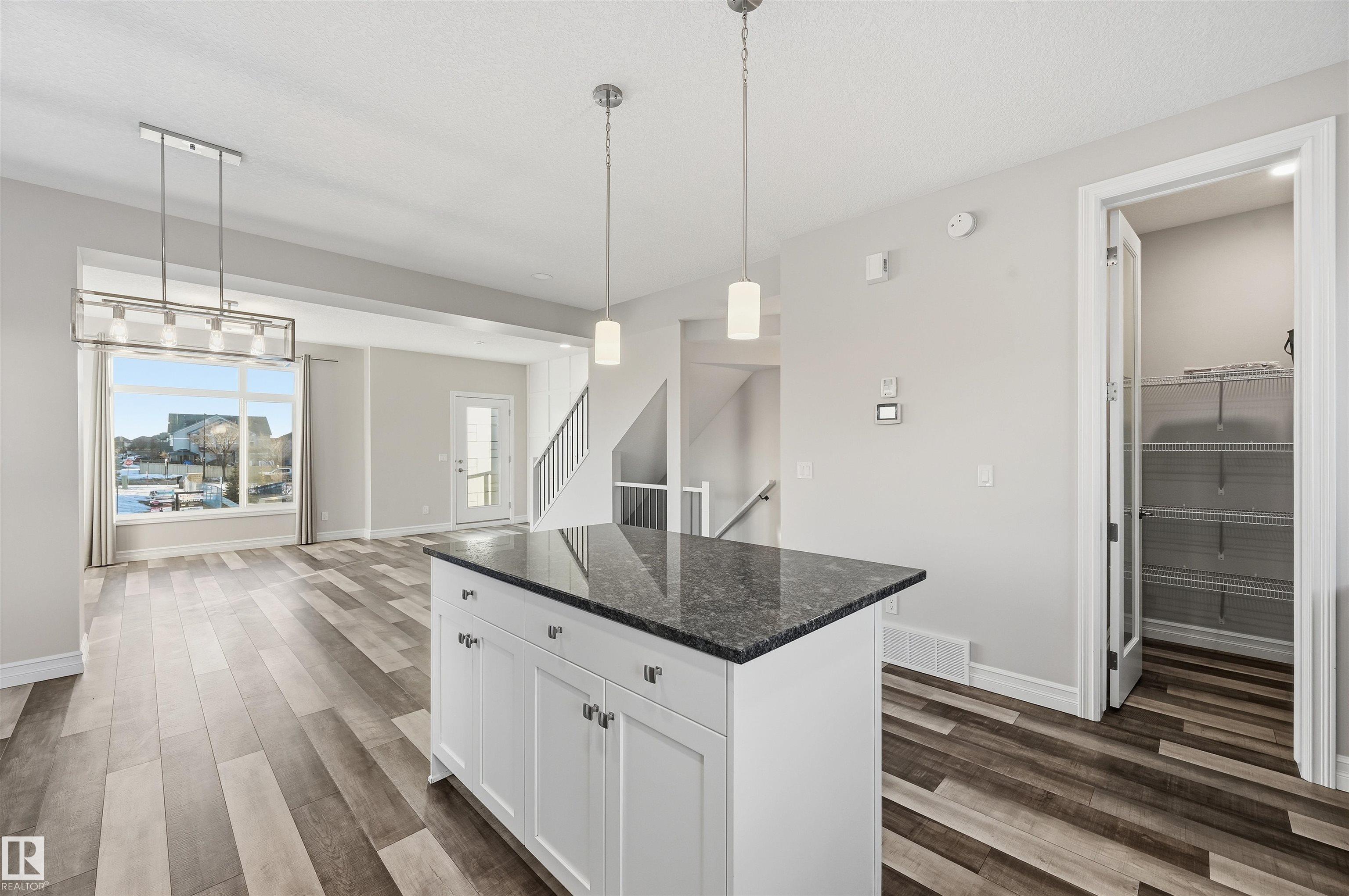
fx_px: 524
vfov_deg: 81.1
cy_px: 448
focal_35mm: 14
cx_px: 674
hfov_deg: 104.3
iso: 100
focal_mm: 14
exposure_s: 1/60
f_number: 8
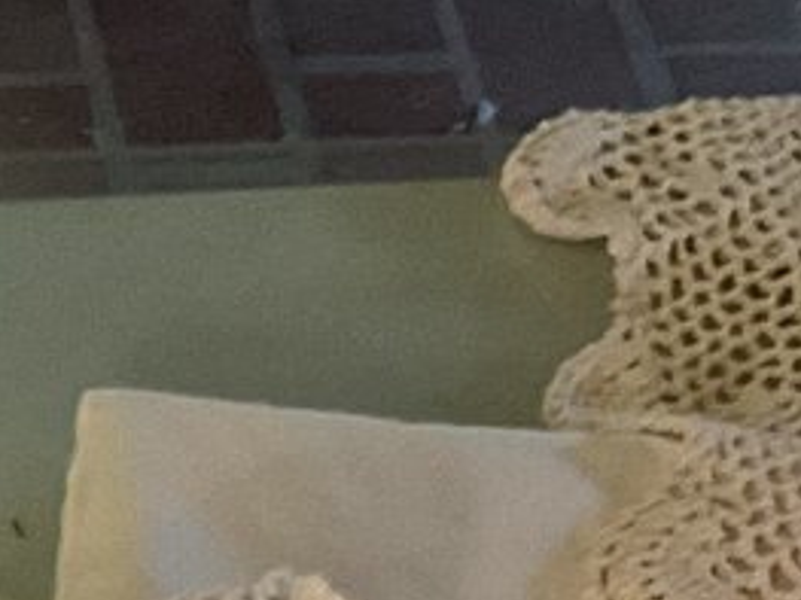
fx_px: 3863
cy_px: 1622
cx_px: -239
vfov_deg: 8.0
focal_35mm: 167
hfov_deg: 11.5
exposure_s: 1/60
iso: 250
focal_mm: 3
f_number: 1.8
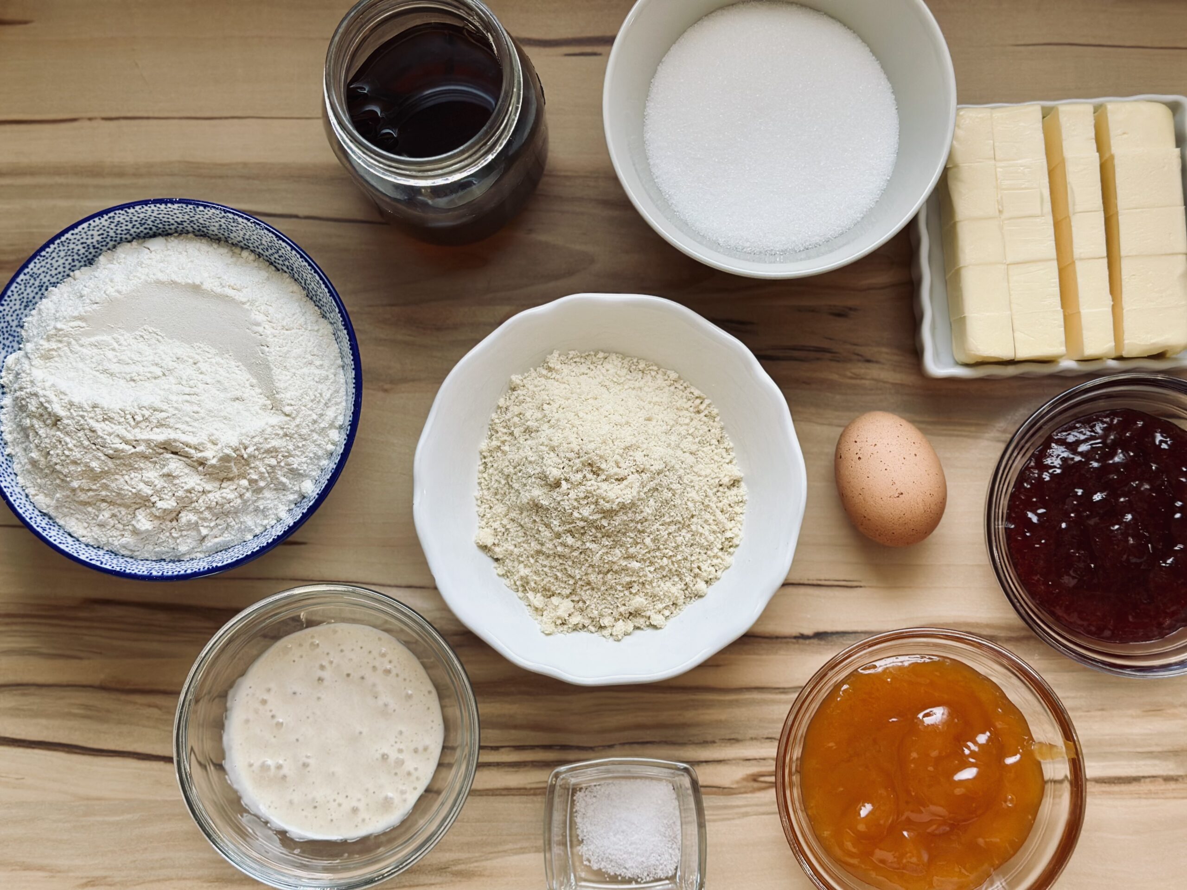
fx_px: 1646
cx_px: 594
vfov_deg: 30.3
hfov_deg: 39.7
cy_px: 445
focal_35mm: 48
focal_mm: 6.86
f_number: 1.78
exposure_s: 1/135
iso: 100
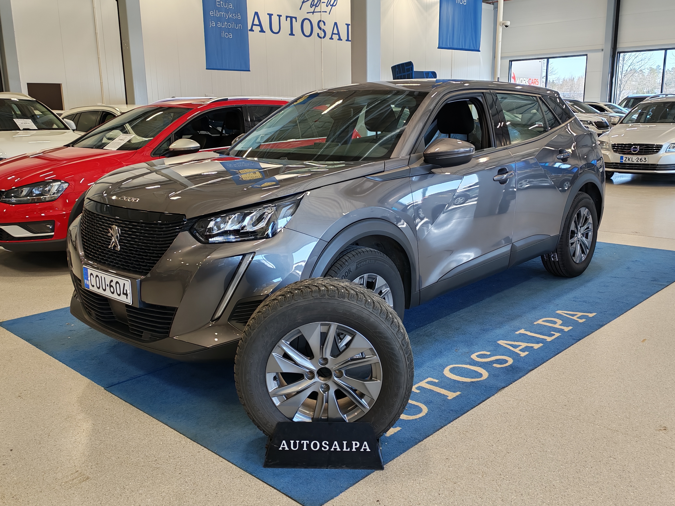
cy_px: 253
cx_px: 338
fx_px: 663
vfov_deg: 41.8
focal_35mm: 34
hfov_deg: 54.0
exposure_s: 1/100
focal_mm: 6.12
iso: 100
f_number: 1.9
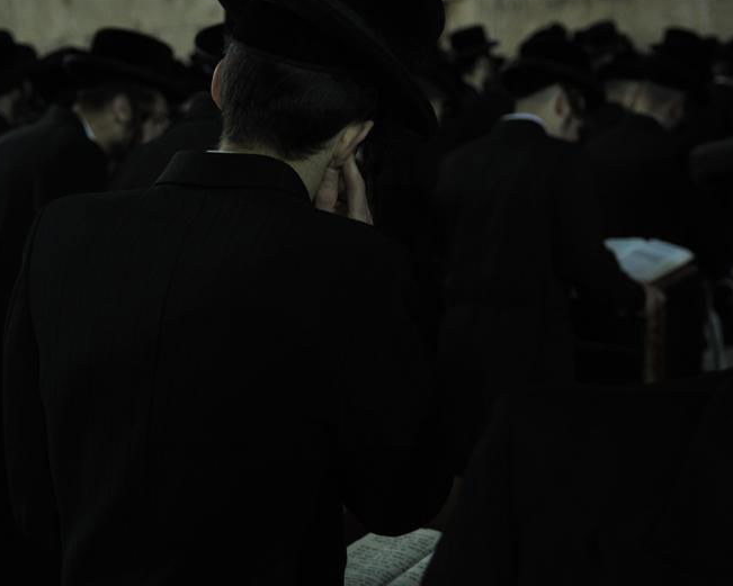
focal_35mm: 54
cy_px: 291
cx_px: 365
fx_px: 1162
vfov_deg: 28.3
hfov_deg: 35.0
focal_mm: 31
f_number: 2.8
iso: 500
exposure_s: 1/125
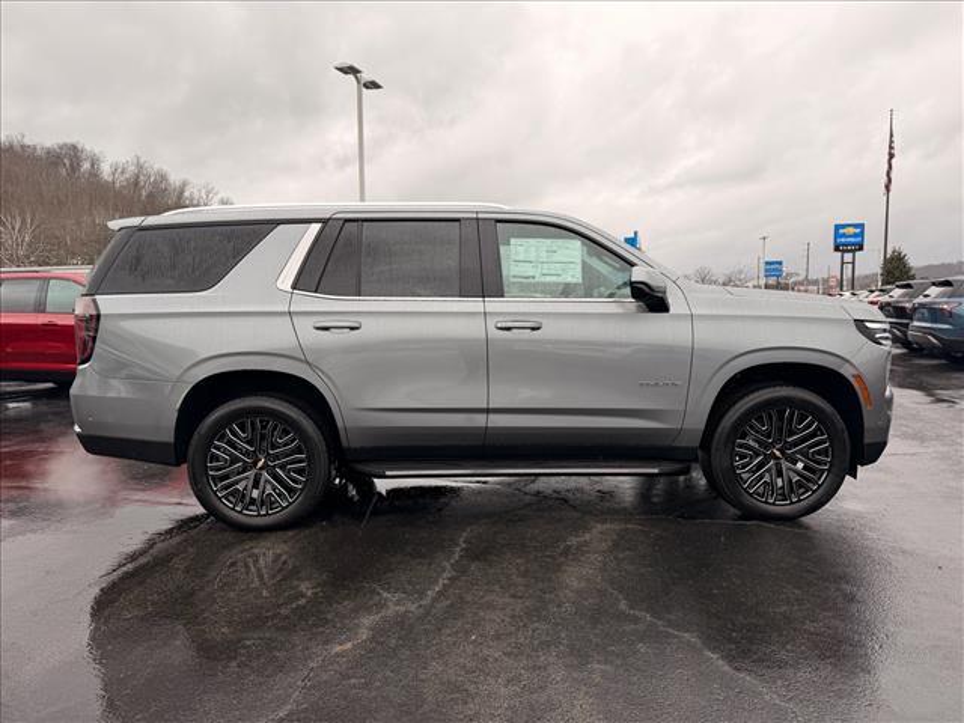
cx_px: 482
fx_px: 668
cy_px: 362
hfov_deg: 71.6
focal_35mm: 24
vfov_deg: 56.8
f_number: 1.78
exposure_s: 1/665
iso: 80
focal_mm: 6.76
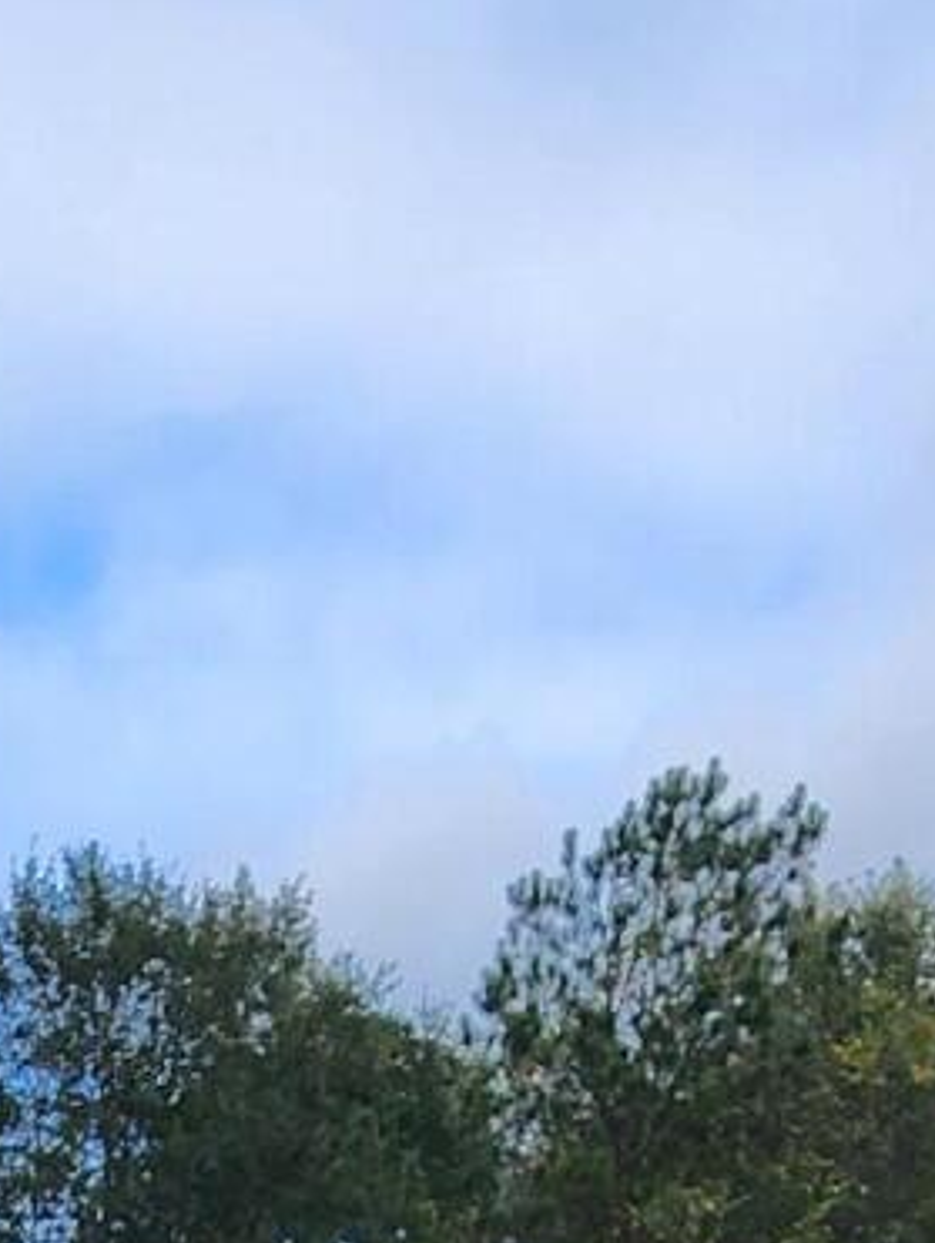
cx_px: -3
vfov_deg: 19.5
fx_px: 2517
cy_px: 2325
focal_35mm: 70
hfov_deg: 20.4
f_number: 2.2
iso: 50
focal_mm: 2.2
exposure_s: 1/792
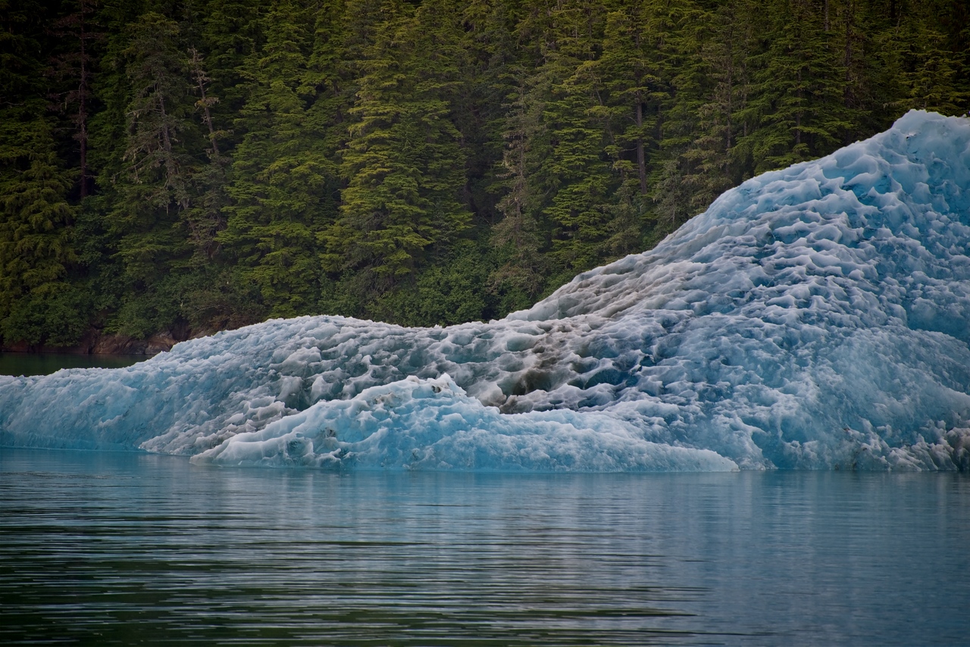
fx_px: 8085
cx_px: 485
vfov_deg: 4.6
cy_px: 324
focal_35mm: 300
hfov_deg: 6.9
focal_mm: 300
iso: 280
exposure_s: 1/640
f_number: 5.6
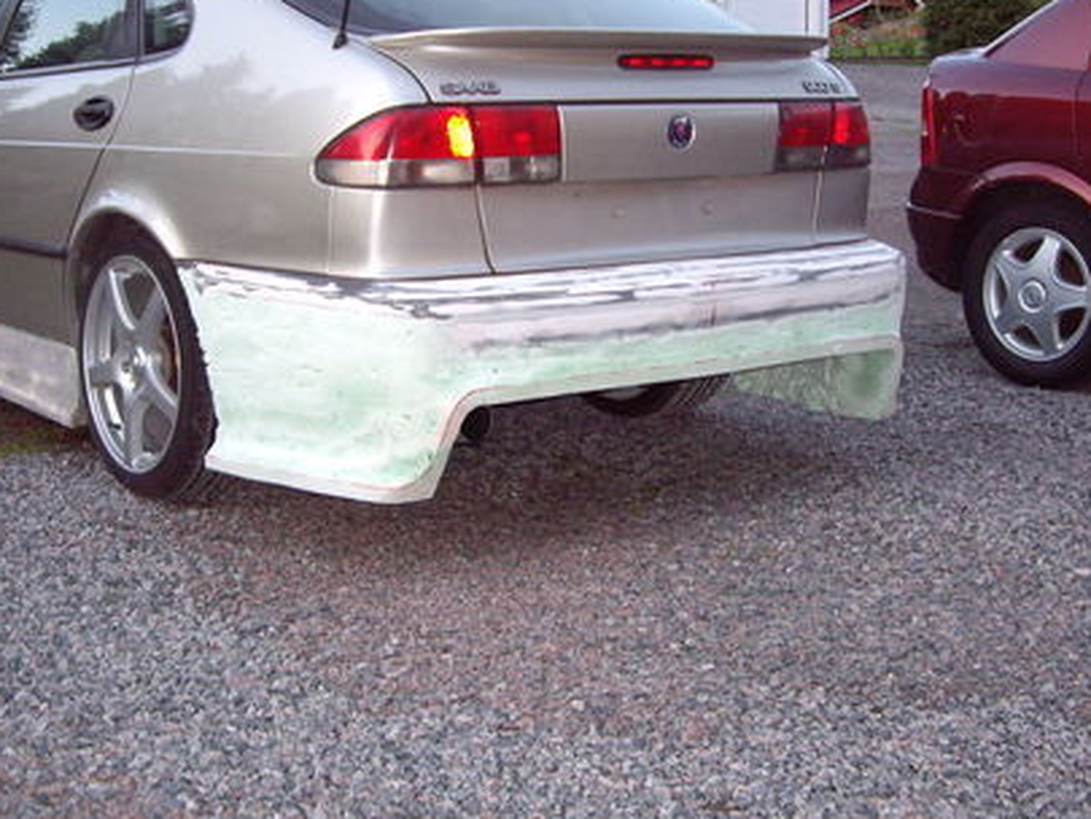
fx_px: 1892
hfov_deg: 32.1
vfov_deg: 24.4
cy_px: 326
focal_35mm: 60
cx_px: 480
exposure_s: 1/40
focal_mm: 6.2
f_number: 2.7
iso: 200
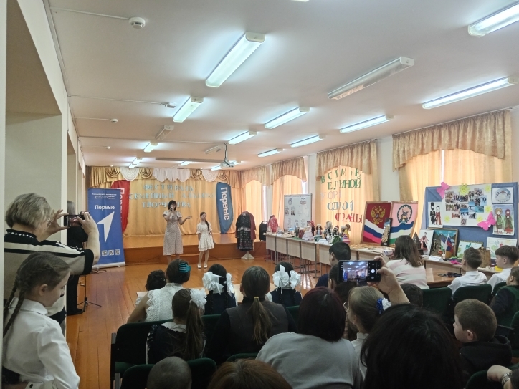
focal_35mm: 27
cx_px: 260
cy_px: 194
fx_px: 405
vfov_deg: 51.4
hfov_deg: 65.3
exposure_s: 1/50
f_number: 1.9
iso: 725
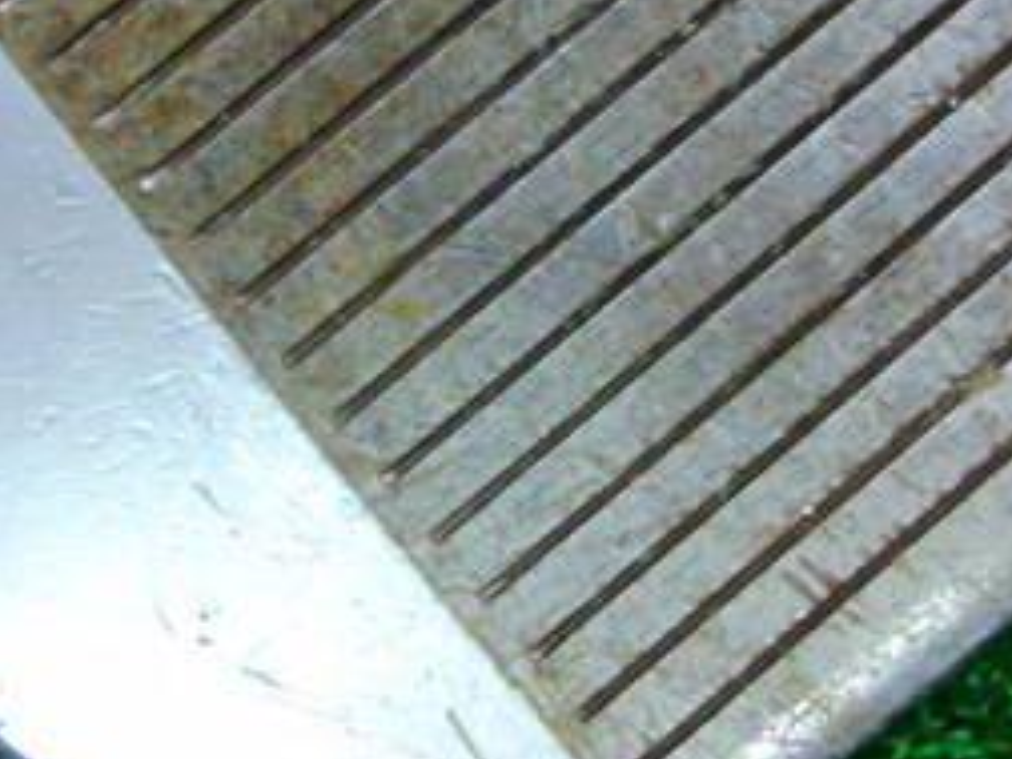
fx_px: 2748
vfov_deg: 15.4
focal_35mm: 94
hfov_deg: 20.8
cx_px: 635
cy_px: -44
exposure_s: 1/40
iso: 400
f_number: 3.6
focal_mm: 6.42
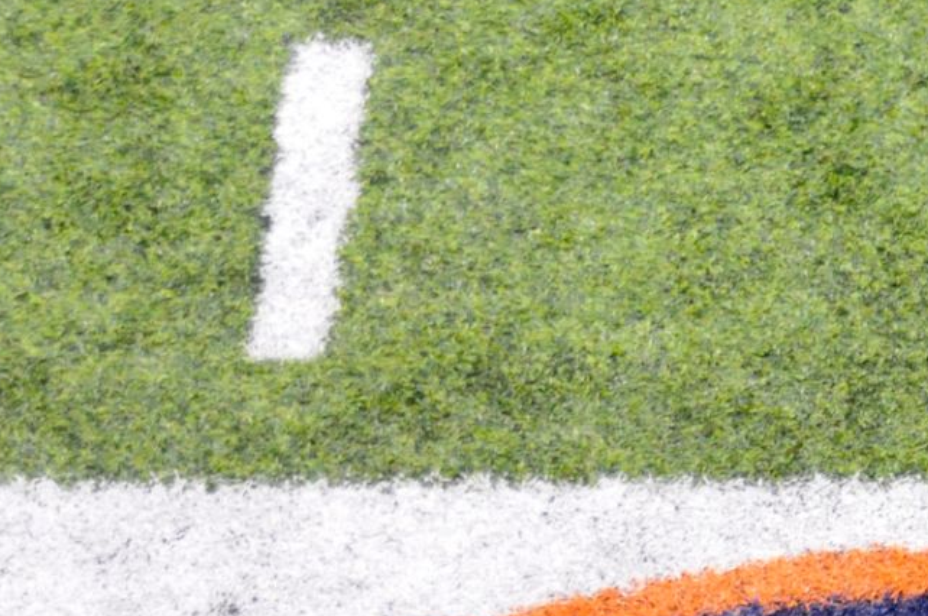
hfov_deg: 12.1
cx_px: 1018
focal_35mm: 168
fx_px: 4314
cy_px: 969
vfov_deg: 8.0
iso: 3200
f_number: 4.2
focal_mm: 35
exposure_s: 1/25
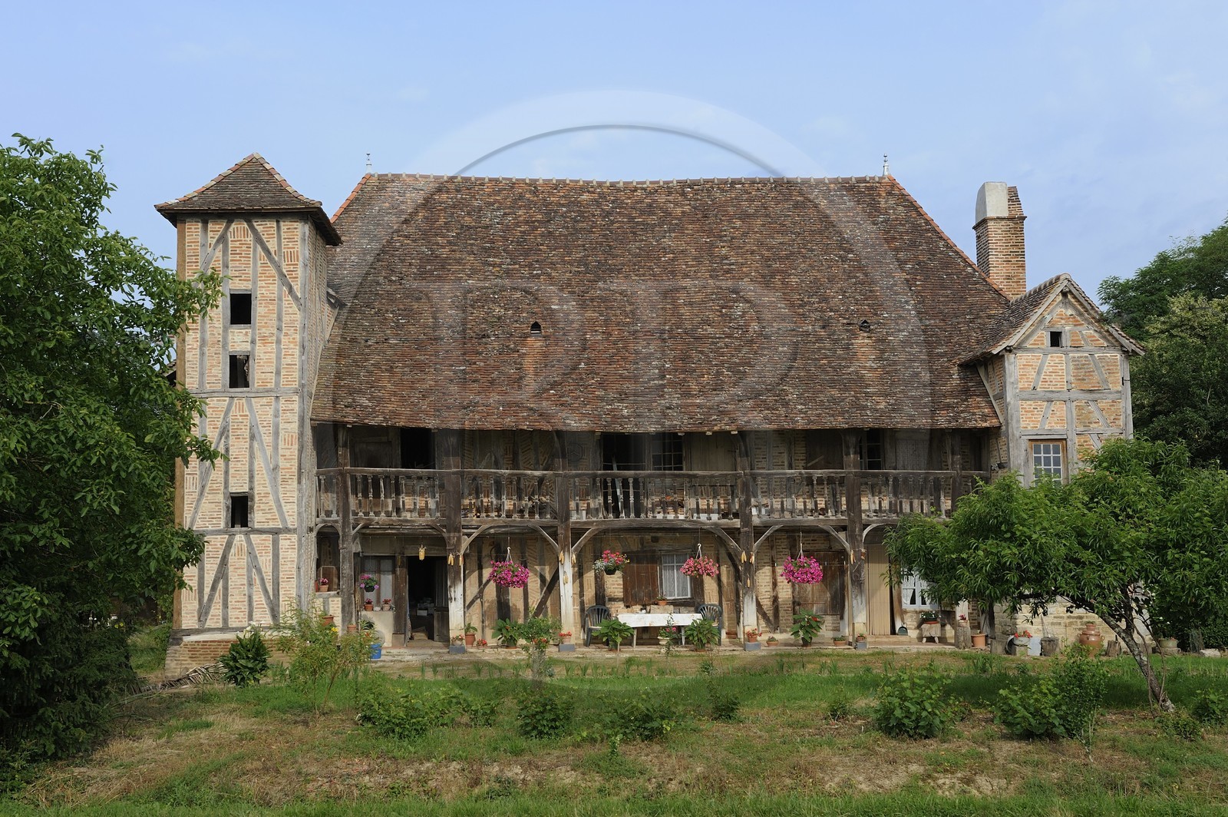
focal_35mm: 48
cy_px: 408
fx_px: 1636
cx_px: 614
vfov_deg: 28.0
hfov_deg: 41.1
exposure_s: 1/160
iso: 200
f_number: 10
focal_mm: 48
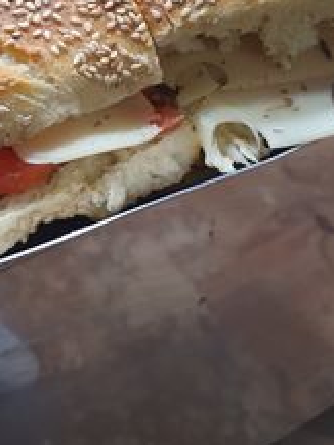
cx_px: 61
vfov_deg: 35.9
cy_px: 72
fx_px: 655
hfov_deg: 27.9
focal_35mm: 51
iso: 200
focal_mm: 4.32
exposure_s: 1/50
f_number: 2.4
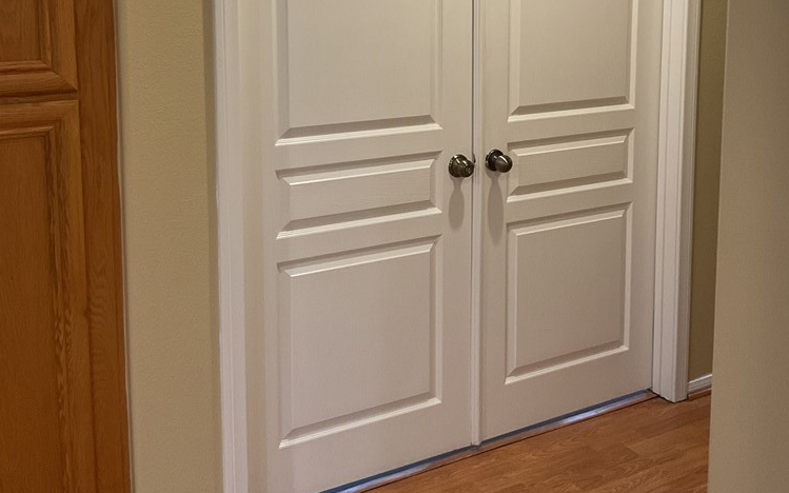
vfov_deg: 29.6
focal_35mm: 42
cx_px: 401
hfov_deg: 47.2
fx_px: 903
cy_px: 79
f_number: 1.8
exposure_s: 1/60
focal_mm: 3
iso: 100
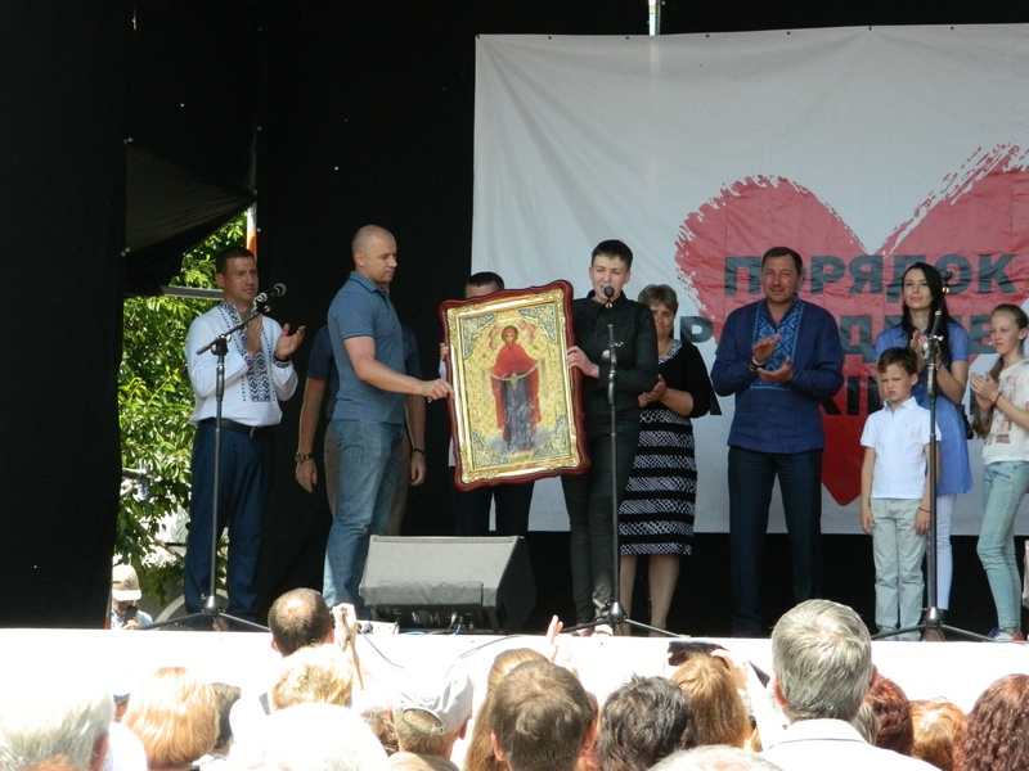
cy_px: 386
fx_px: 3835
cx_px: 514
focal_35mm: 129
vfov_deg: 11.5
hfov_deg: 15.3
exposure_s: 1/640
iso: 400
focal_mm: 23.2
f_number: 4.7
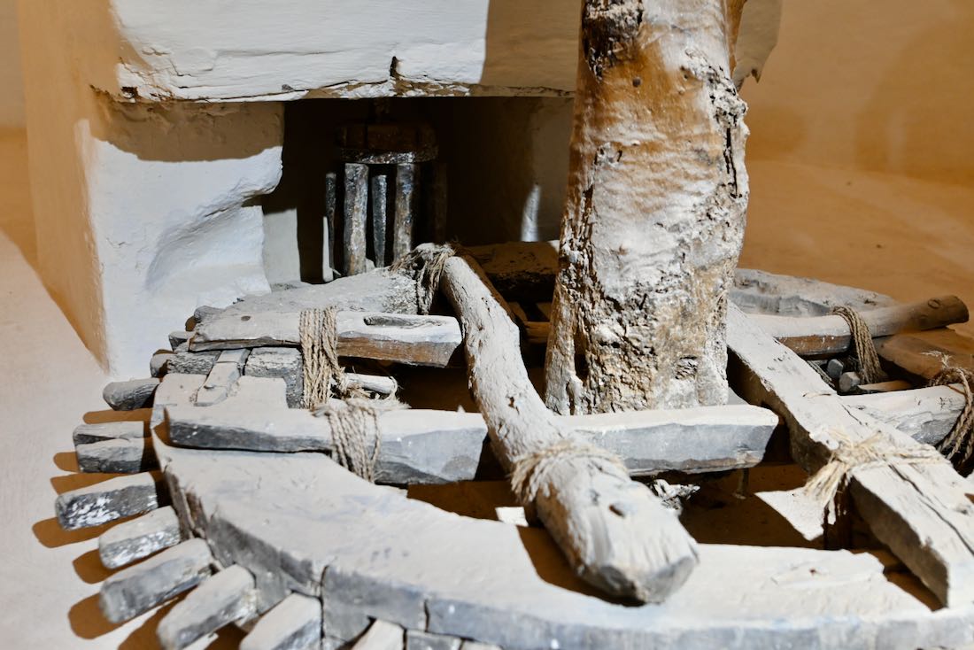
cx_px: 487
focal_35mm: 36
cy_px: 325
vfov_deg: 36.9
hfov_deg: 53.1
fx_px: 974
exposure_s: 1/125
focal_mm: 24
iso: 720
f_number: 2.8
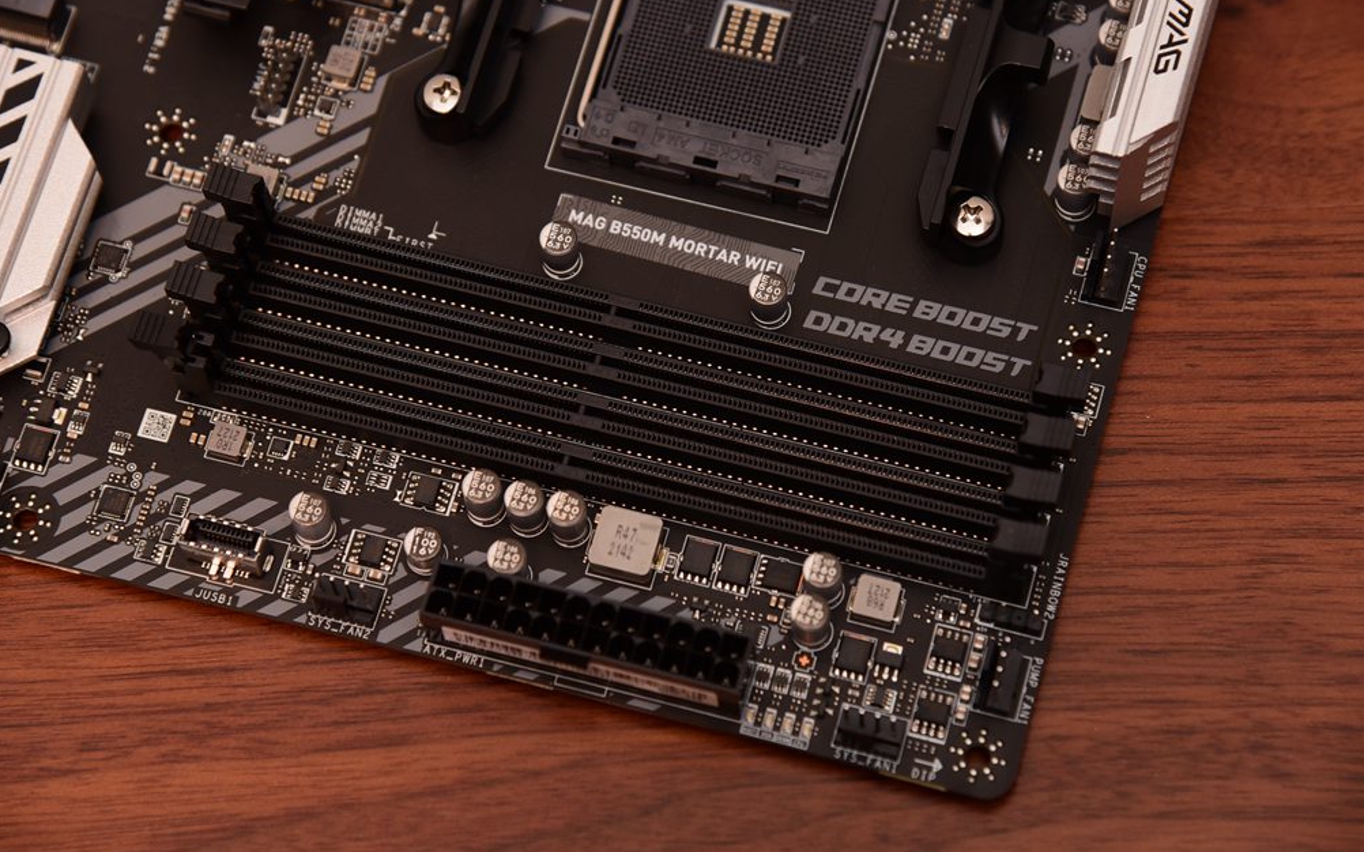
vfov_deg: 10.5
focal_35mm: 125
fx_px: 4646
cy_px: 408
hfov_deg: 16.7
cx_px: 670
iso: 1600
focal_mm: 120
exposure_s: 1/60
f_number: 5.6
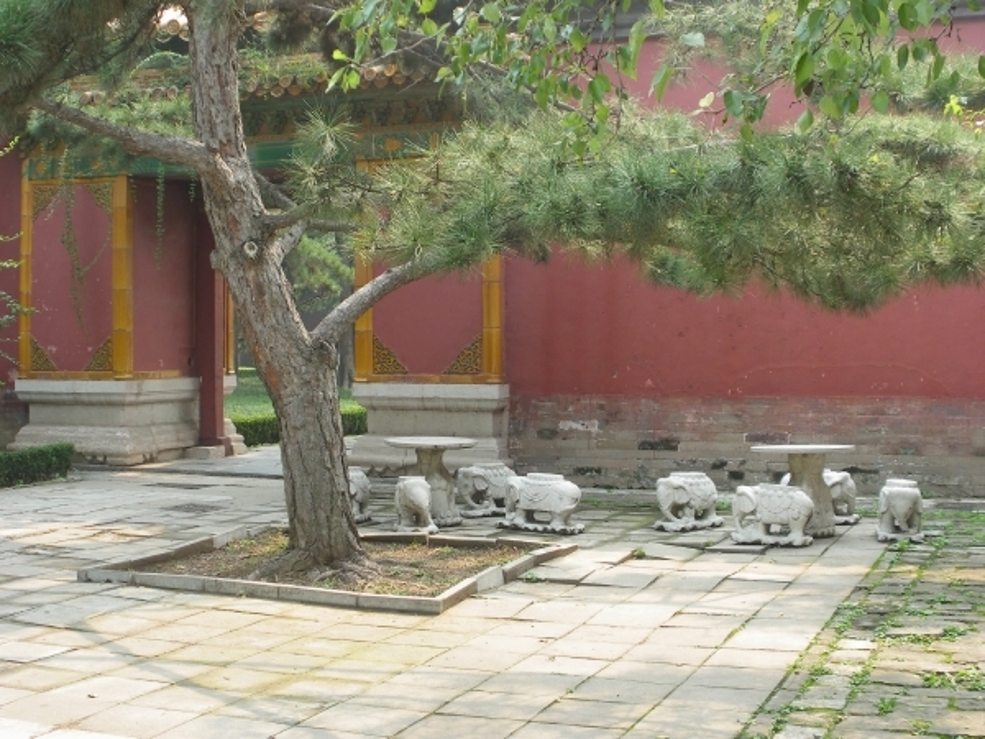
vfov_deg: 28.6
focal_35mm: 51
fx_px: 1451
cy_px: 370
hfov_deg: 37.5
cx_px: 492
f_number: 4.4
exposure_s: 1/60
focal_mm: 9
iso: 80
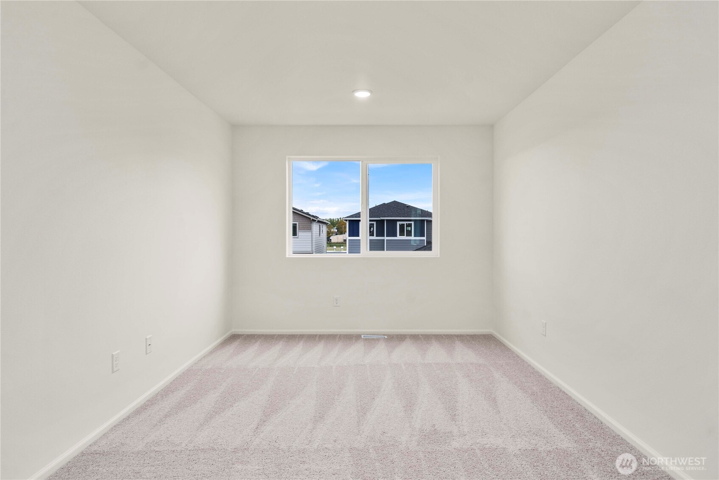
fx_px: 400
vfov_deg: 62.0
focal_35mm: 20
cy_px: 240
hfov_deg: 83.9
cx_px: 360
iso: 80
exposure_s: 1/60
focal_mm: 20
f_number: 7.1
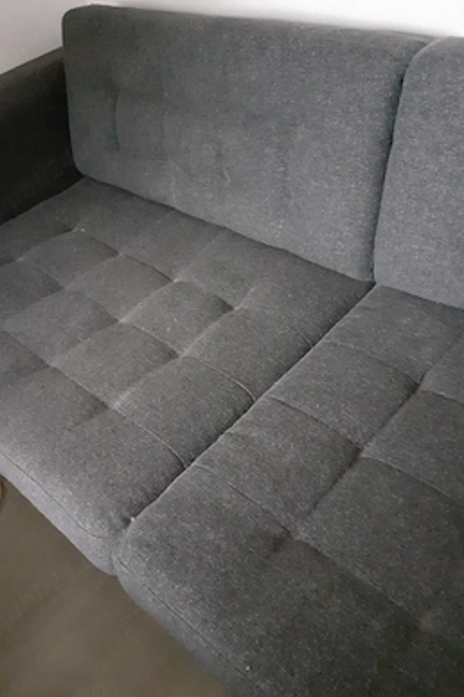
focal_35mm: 29
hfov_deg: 45.0
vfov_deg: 63.7
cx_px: 237
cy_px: 342
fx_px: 561
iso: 1000
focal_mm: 3.6
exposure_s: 1/20
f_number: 1.9
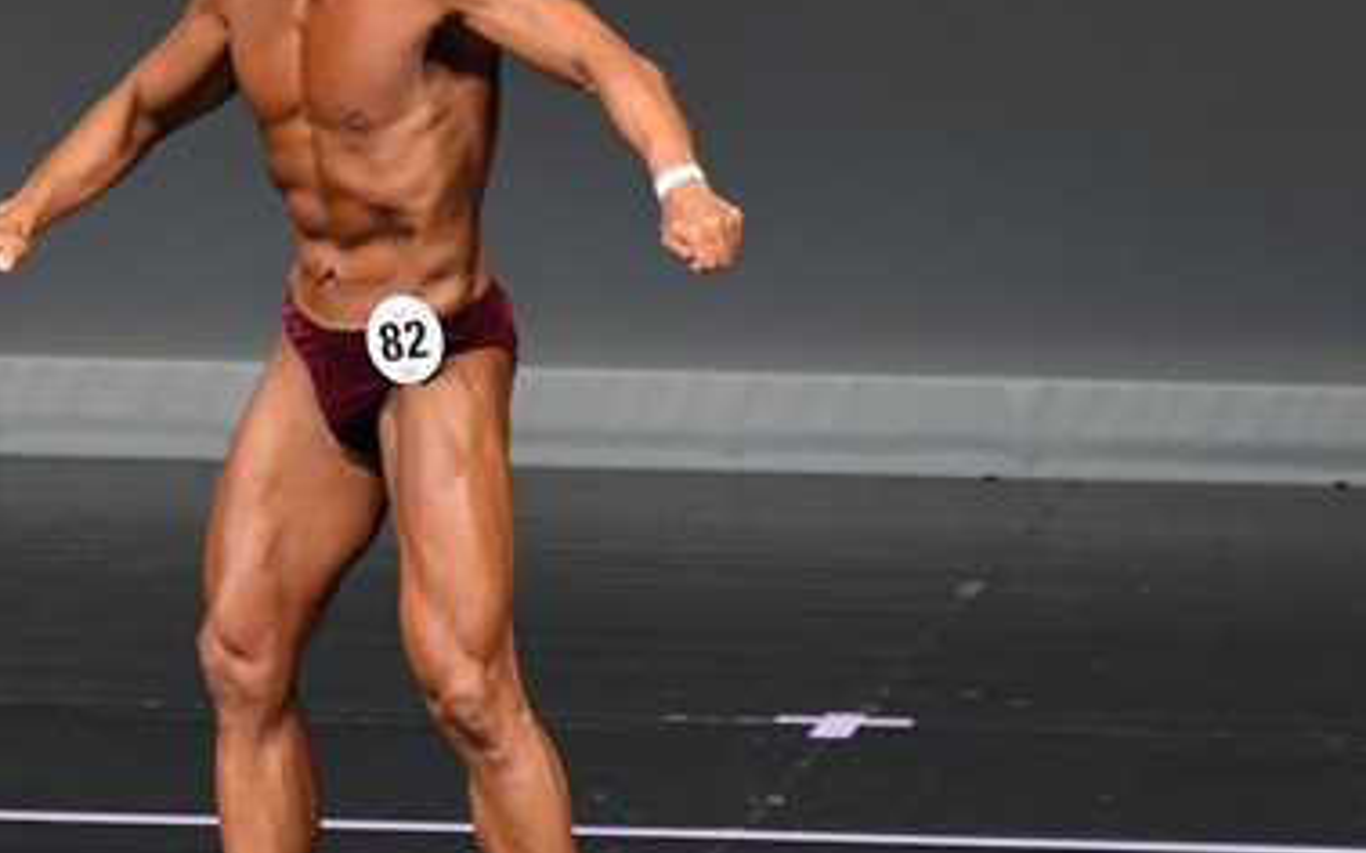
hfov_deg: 2.9
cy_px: 311
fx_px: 26833
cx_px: 352
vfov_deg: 1.8
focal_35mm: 721
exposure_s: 1/400
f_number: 5.6
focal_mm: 230
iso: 4000
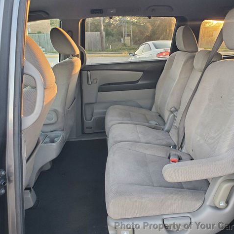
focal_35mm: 31
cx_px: 133
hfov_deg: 52.4
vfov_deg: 52.5
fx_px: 237
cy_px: 118
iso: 250
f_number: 2.4
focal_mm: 4.3
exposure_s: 1/50
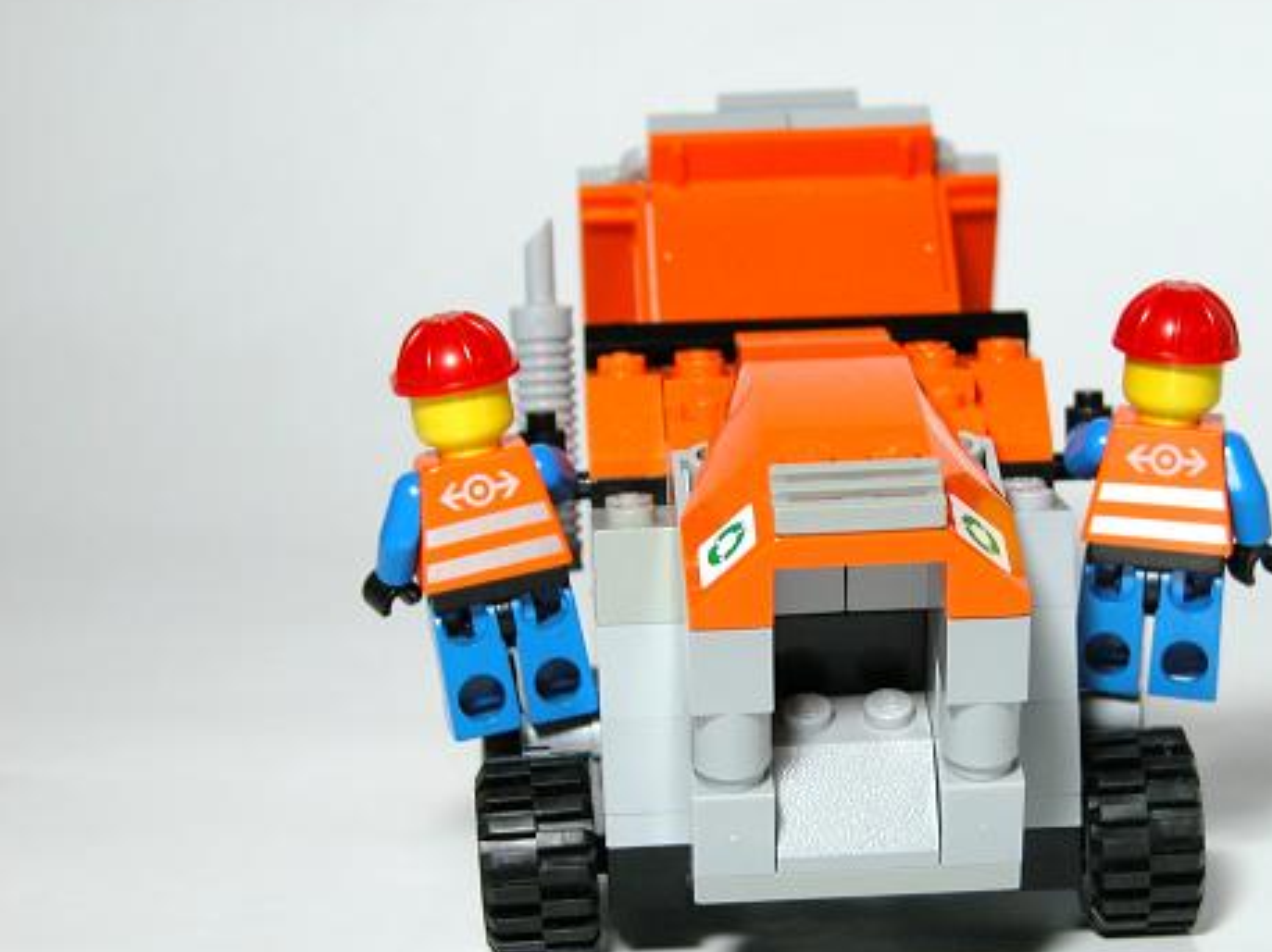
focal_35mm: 130
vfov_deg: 11.4
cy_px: 580
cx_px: 819
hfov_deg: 15.2
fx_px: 4774
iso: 100
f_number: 3.6
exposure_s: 1/19.8
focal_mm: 23.7
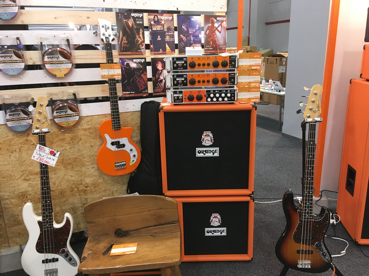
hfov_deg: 61.7
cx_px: 184
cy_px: 138
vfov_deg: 48.2
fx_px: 309
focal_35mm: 29
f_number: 2.2
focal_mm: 4.15
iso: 125
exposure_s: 1/30
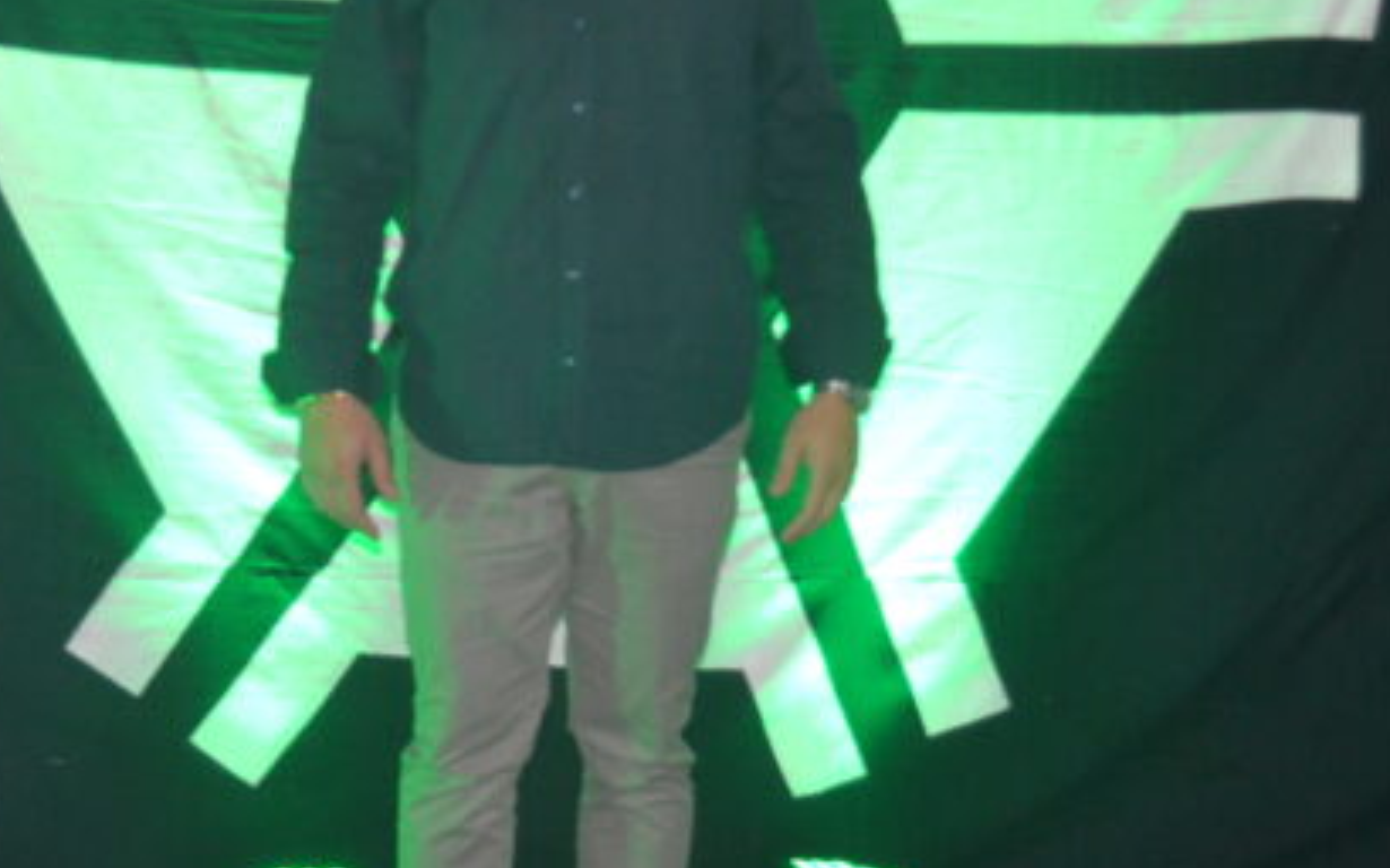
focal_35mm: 80
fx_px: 3030
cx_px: 534
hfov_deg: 25.8
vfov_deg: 16.2
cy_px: 186
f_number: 4.2
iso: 1250
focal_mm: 26
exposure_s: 1/60
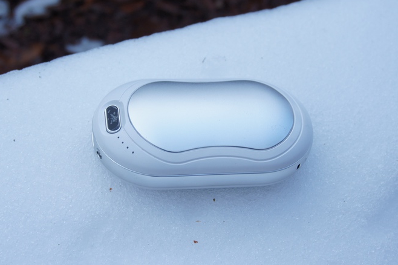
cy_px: 142
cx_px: 169
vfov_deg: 18.6
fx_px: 807
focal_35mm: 73
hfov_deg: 27.7
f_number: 5
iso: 200
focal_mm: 32
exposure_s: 1/80
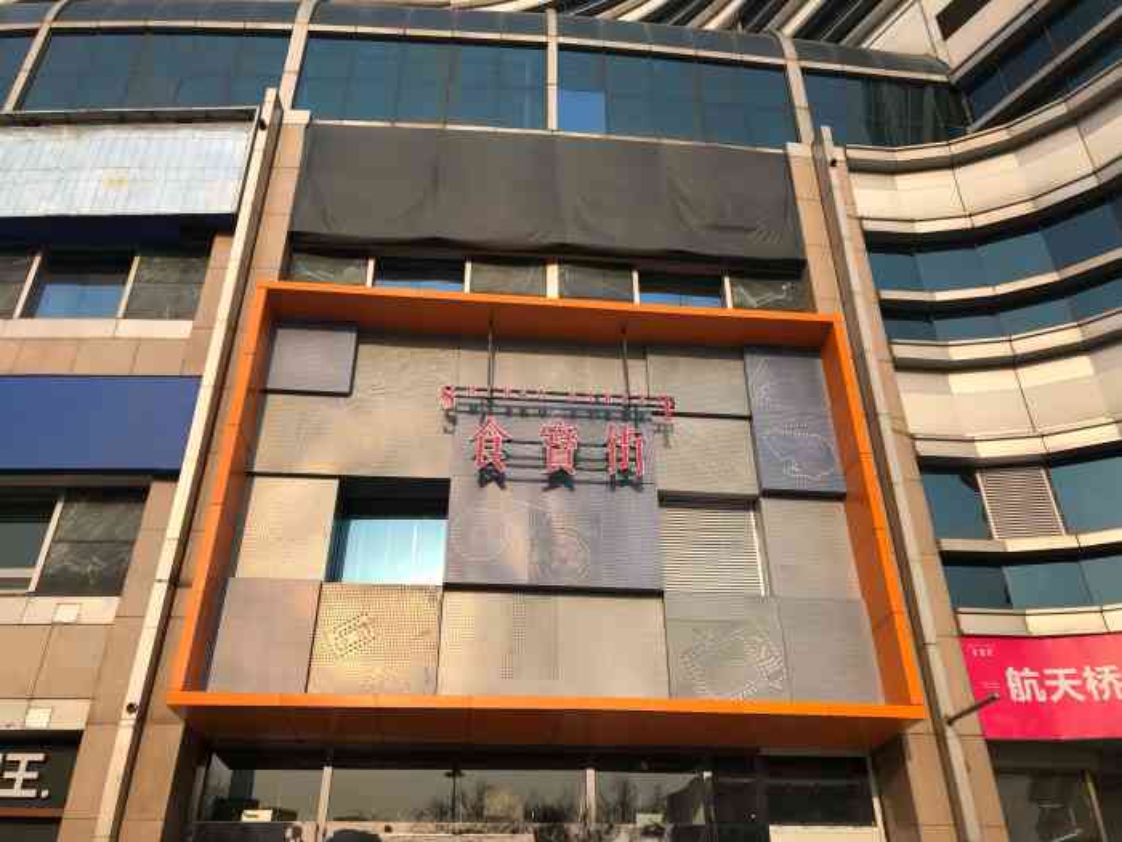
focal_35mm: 28
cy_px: 421
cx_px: 561
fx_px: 908
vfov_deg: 49.7
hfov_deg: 63.4
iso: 20
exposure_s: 1/1919
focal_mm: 4
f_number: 1.8
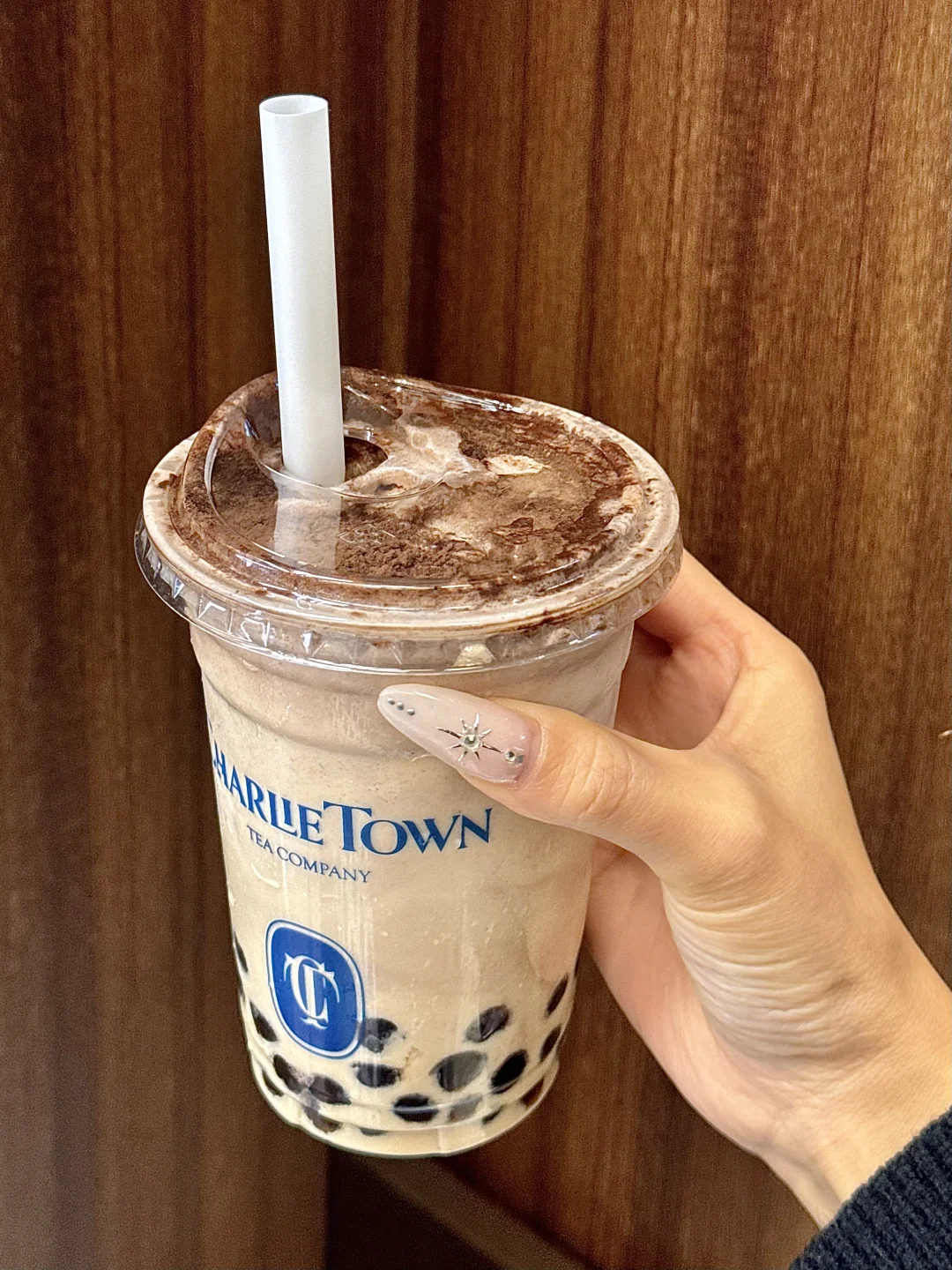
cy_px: 635
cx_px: 476
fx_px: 1760
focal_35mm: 48
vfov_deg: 39.7
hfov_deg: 30.3
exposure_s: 1/50
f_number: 1.78
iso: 200
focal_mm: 6.76
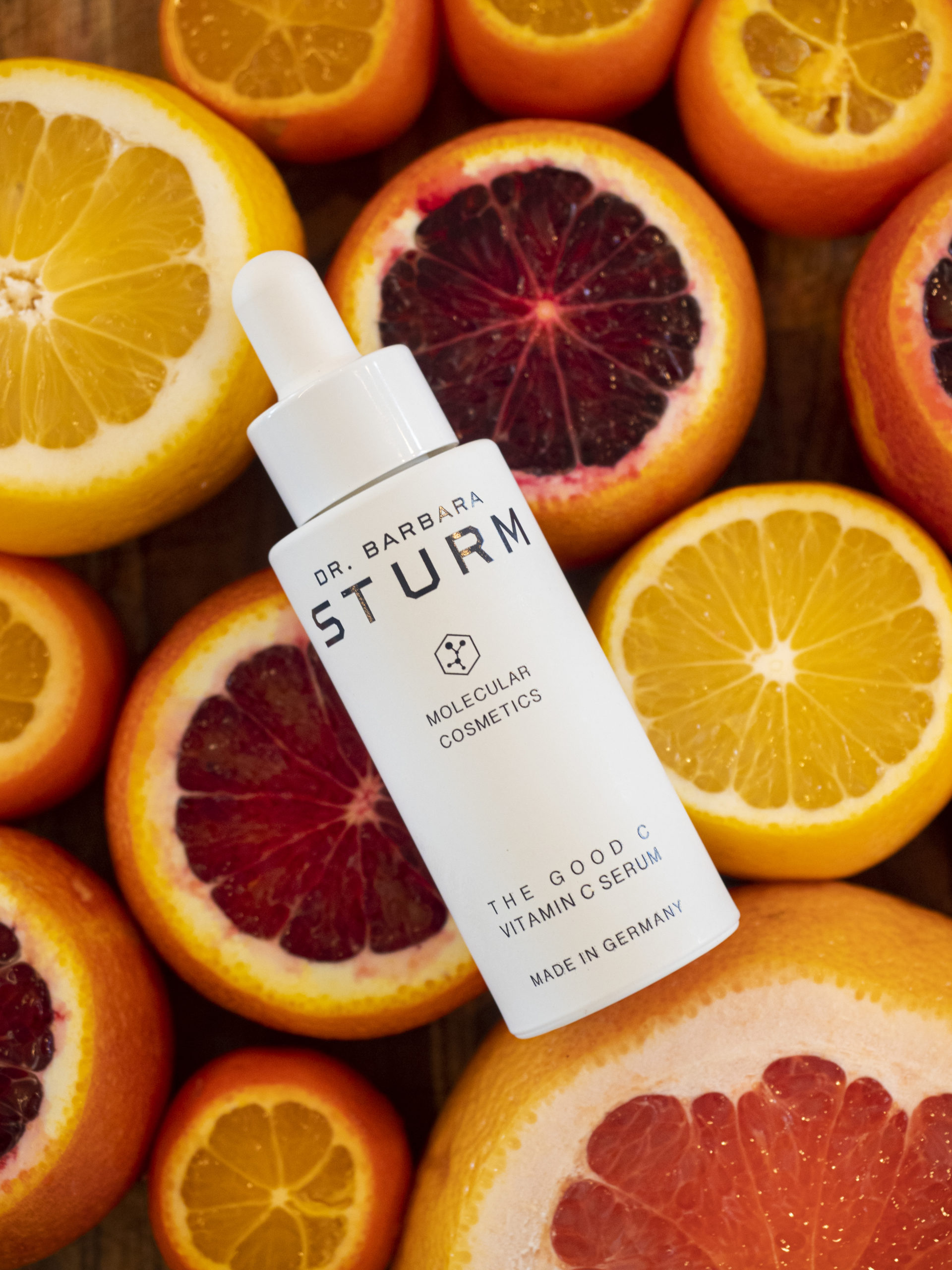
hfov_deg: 18.4
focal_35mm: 80
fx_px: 2934
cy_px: 635
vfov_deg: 24.4
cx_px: 476
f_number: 4
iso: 800
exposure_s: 1/100
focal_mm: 40
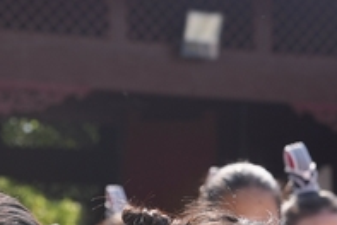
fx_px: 1641
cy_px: 389
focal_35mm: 175
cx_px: -127
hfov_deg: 11.4
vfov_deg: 7.7
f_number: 4
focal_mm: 48
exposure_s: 1/250
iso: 80
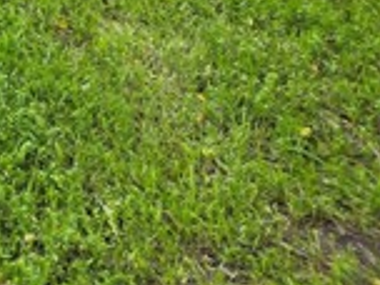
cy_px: -312
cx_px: -418
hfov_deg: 15.4
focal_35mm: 97
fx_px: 1065
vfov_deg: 12.9
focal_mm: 5.4
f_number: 1.8
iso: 25
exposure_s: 1/437
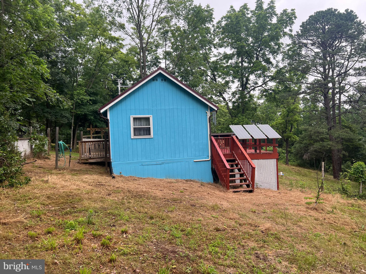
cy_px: 137
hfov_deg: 67.3
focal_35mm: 26
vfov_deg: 53.1
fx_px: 275
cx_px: 183
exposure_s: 1/687
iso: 50
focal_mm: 5.7
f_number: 1.5
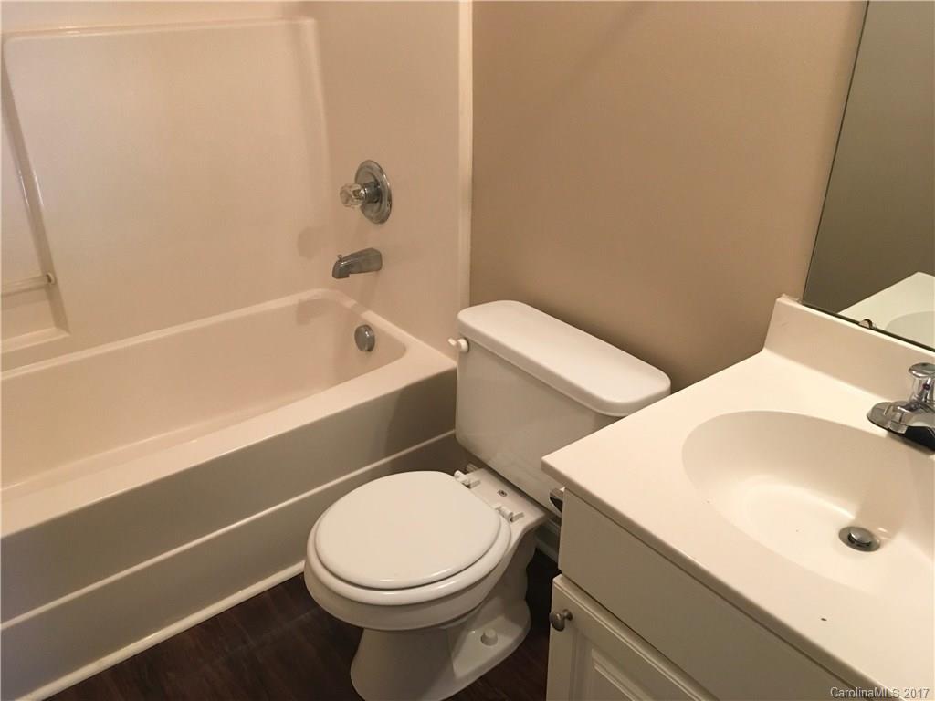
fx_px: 783
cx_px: 468
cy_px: 350
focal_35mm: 29
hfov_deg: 61.7
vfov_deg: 48.2
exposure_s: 1/30
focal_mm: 4.15
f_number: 2.2
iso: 160
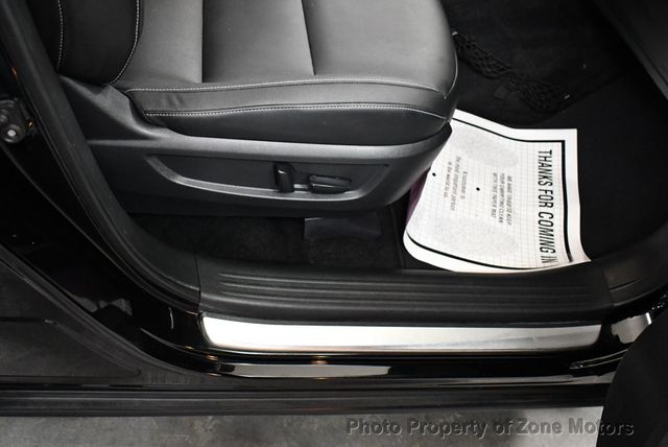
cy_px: 224
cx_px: 334
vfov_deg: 36.9
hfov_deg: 53.1
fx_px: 669
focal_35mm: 36
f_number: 3.5
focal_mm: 18
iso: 3200
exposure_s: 1/80
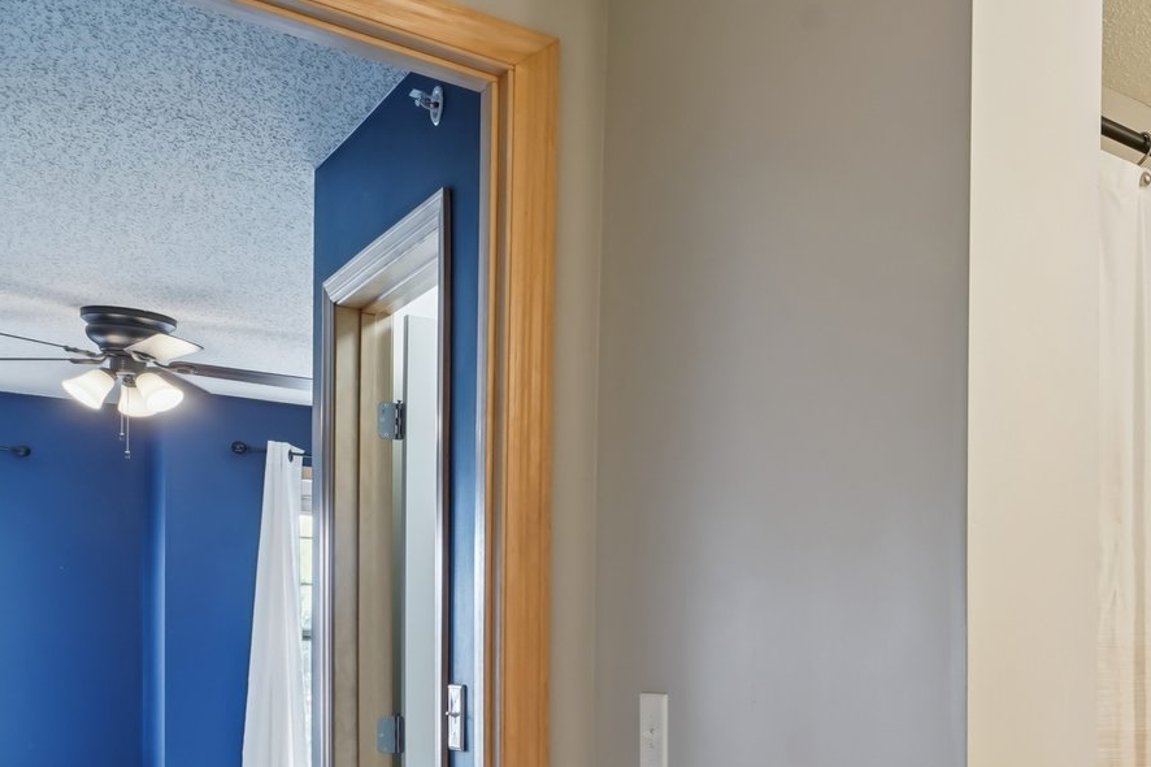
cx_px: 1245
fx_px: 1182
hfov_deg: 41.9
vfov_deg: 34.1
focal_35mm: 37
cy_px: 683
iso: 400
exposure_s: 1/20
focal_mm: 16
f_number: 8
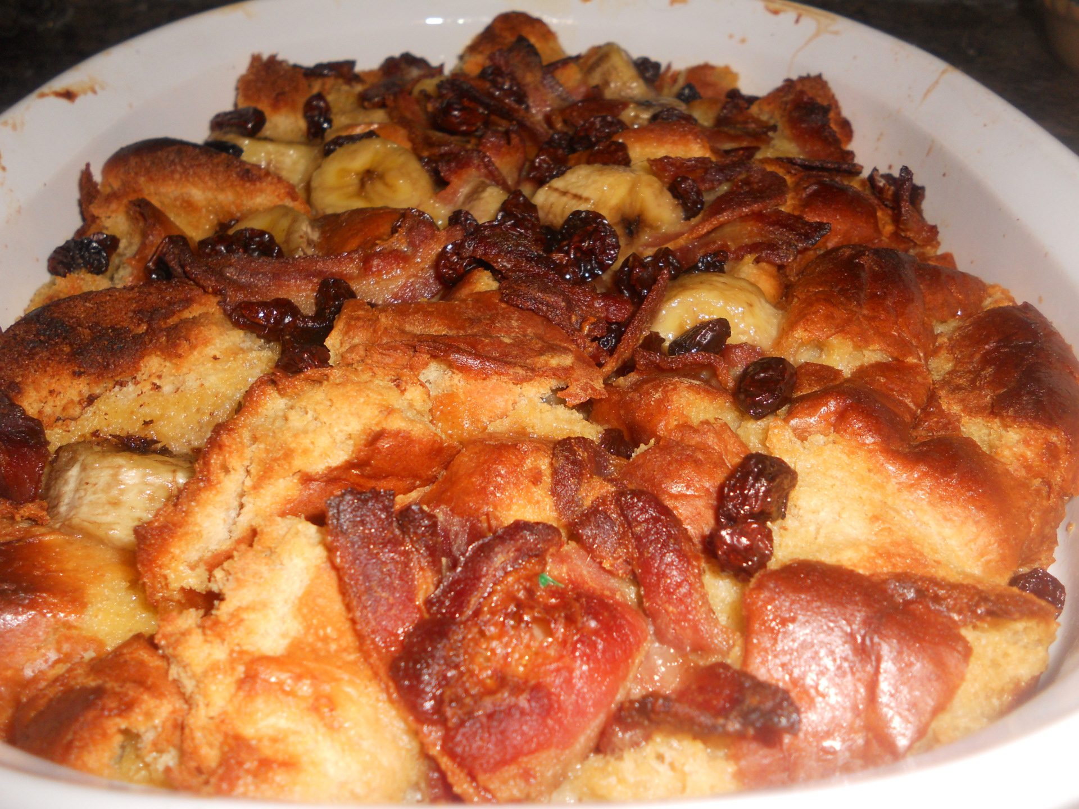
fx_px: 997
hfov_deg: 56.8
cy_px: 404
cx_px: 540
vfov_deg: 44.2
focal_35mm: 32
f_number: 8.8
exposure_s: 1/25
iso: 80
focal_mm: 5.8
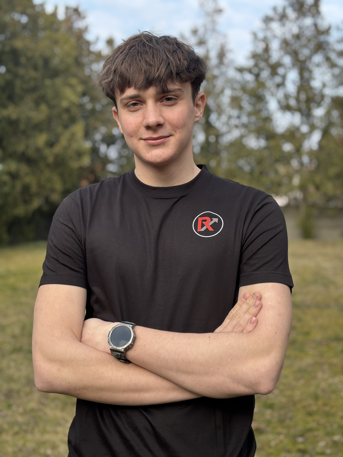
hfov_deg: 28.0
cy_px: 228
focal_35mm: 52
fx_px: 687
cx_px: 172
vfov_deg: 36.8
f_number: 1.6
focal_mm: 5.96
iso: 32
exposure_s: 1/775
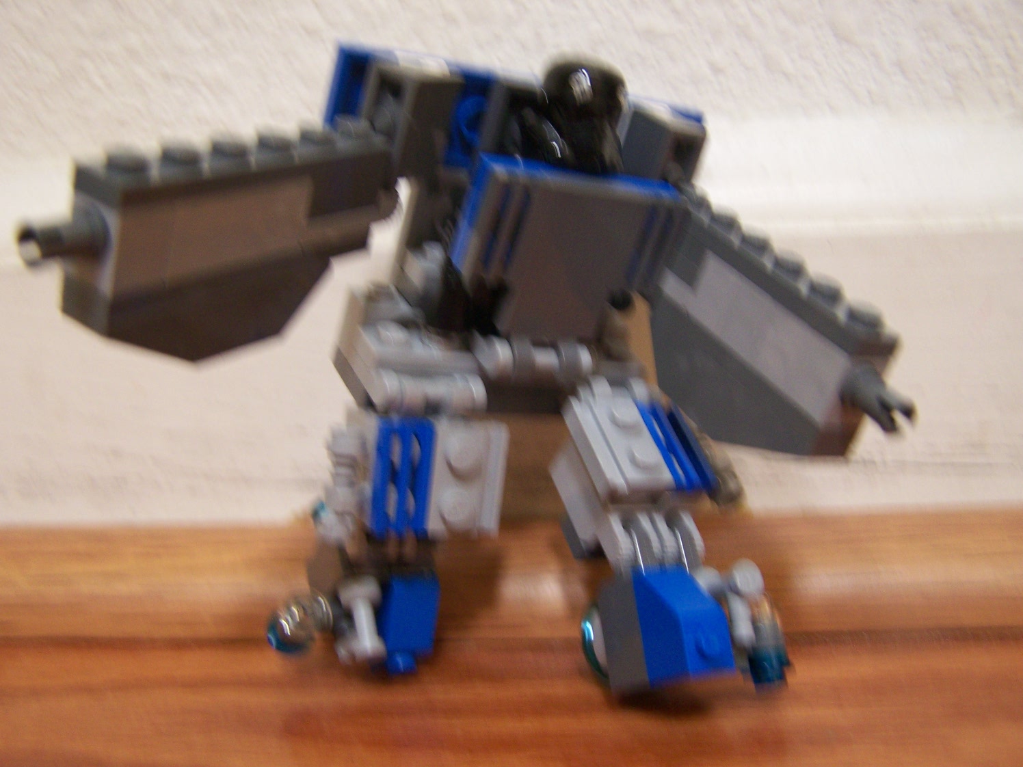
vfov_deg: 37.7
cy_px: 384
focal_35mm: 38
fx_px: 1123
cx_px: 512
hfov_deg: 49.0
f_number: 2.8
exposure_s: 1/20
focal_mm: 6.3
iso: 160
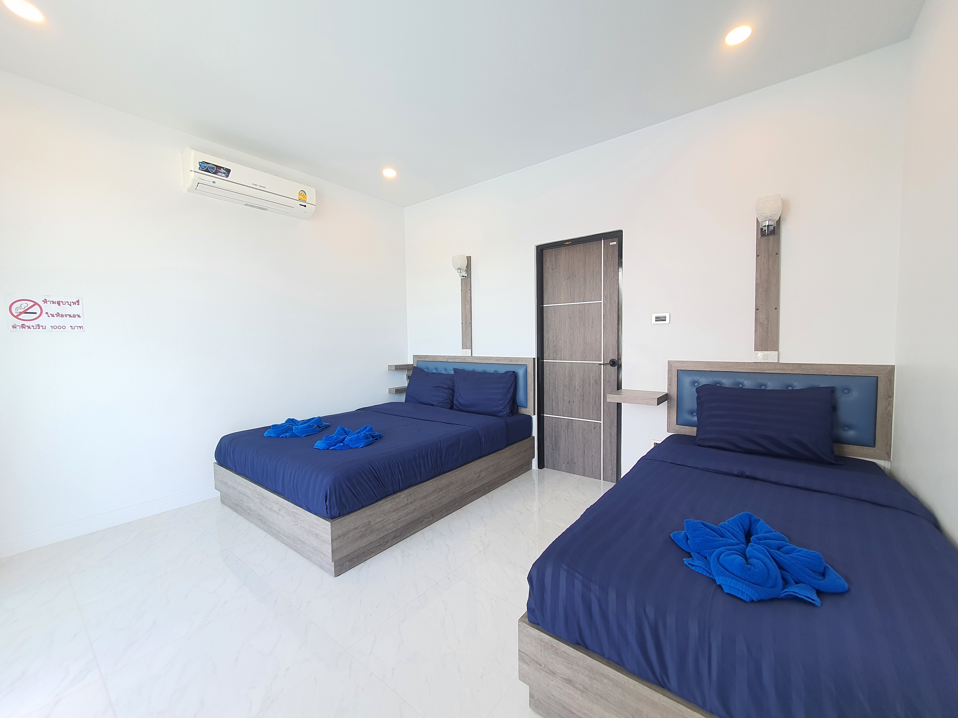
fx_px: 360
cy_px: 359
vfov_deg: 89.9
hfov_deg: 106.2
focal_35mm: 13
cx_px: 479
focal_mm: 1.8
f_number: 2.2
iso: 64
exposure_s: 1/60
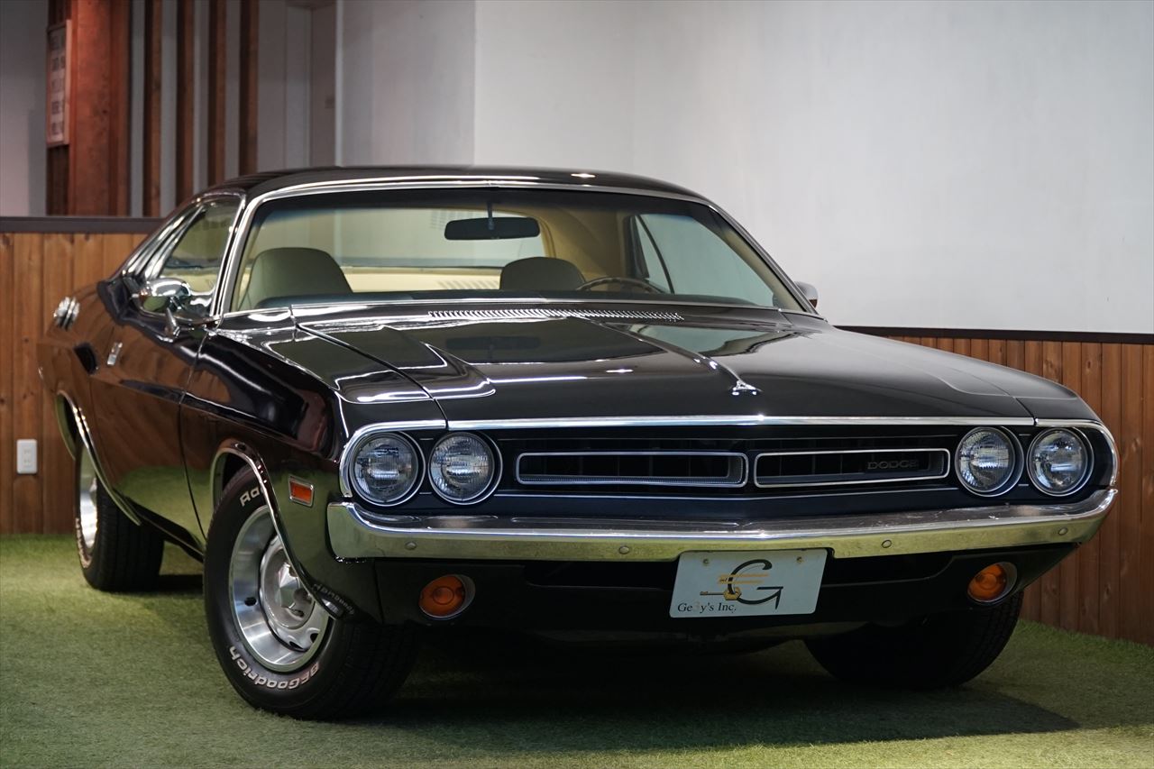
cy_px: 384
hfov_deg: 22.6
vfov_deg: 15.2
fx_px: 2884
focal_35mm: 90
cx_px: 577
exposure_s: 1/100
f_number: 4
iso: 800
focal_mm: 60
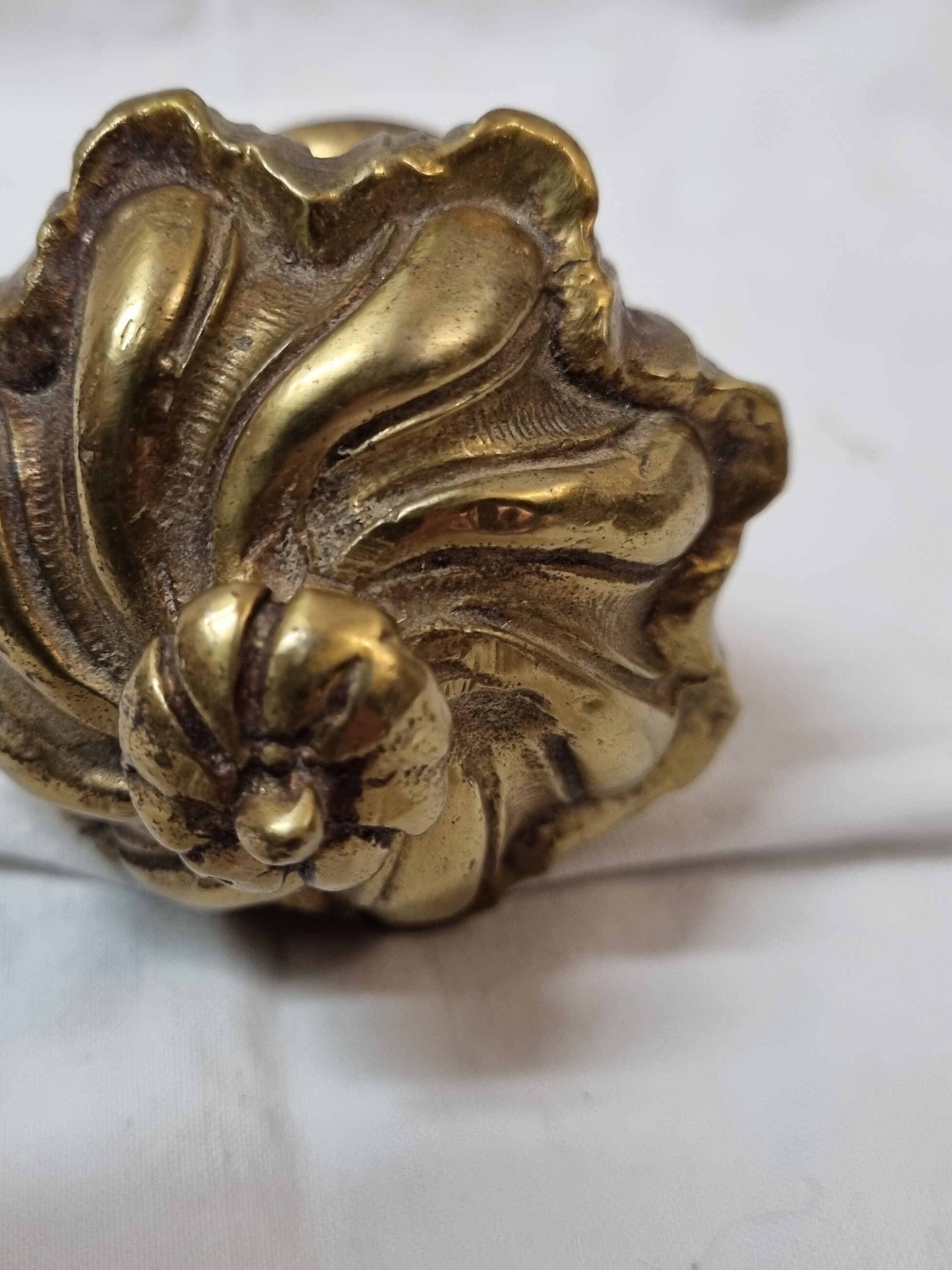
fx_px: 1467
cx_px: 366
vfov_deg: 46.7
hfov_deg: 35.8
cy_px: 570
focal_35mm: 40
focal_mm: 5.4
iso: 320
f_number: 1.8
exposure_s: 1/100
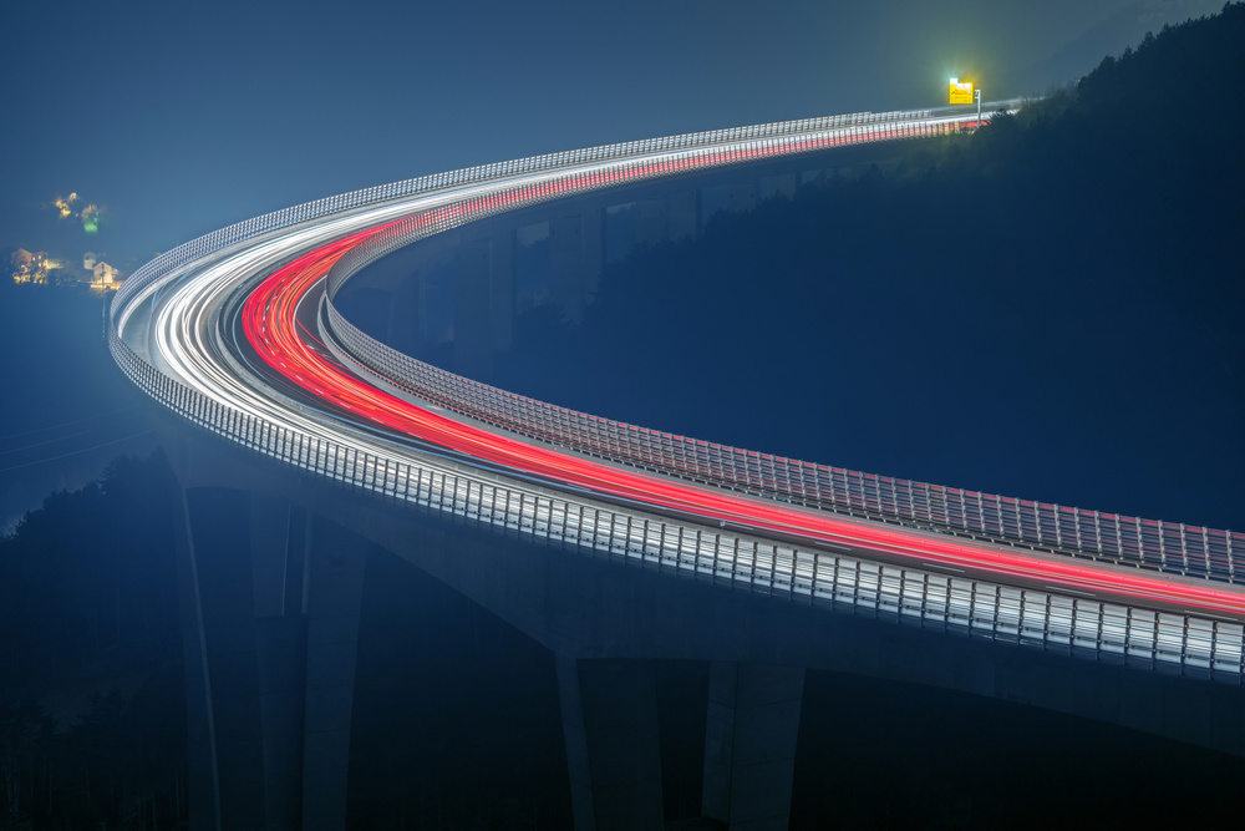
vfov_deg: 10.2
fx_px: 4669
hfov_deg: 15.2
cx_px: 622
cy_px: 416
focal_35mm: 135
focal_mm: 135
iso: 64
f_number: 11
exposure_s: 60
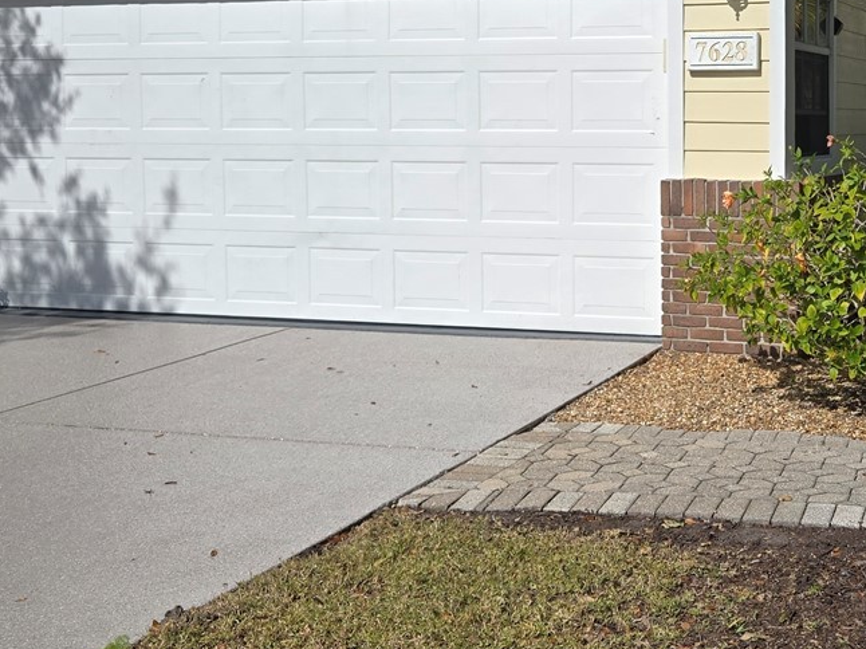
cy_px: 162
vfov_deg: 25.3
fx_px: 1425
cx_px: 748
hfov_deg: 32.4
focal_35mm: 57
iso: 25
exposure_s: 1/4883
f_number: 1.8
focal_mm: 5.4
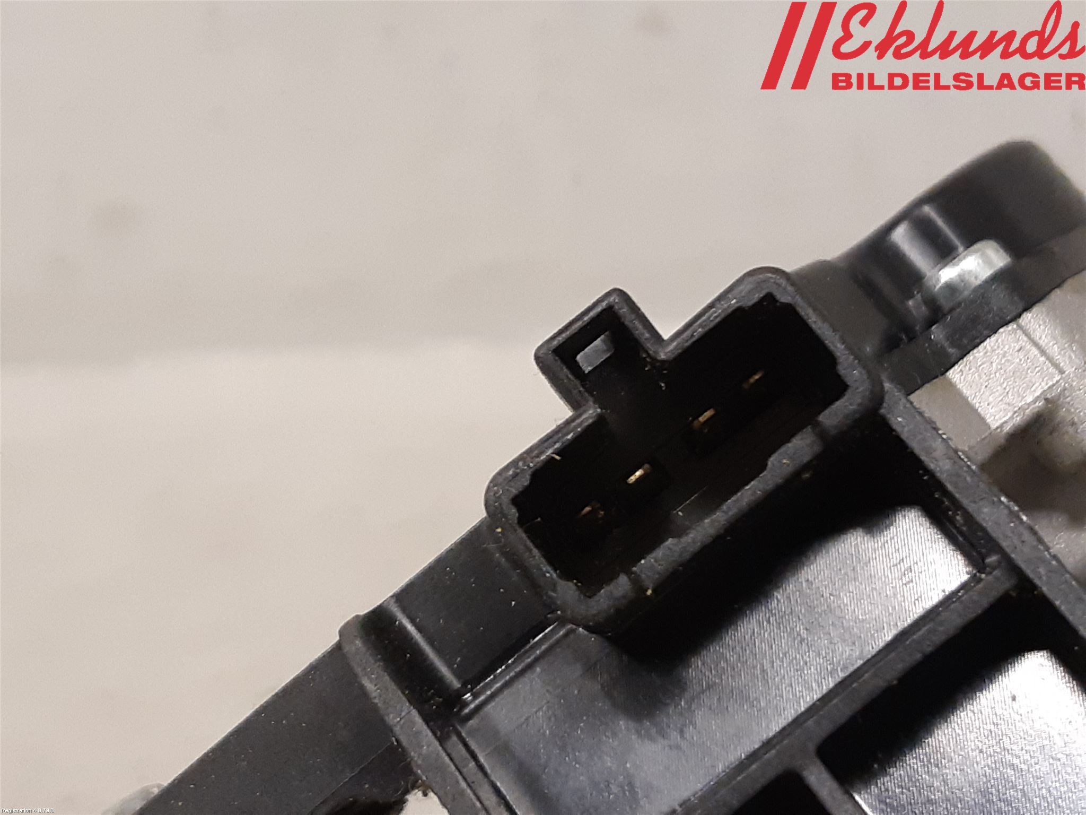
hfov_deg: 67.3
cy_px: 408
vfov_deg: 53.1
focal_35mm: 26
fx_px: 816
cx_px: 543
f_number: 1.7
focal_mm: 3.93
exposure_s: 1/50
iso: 250
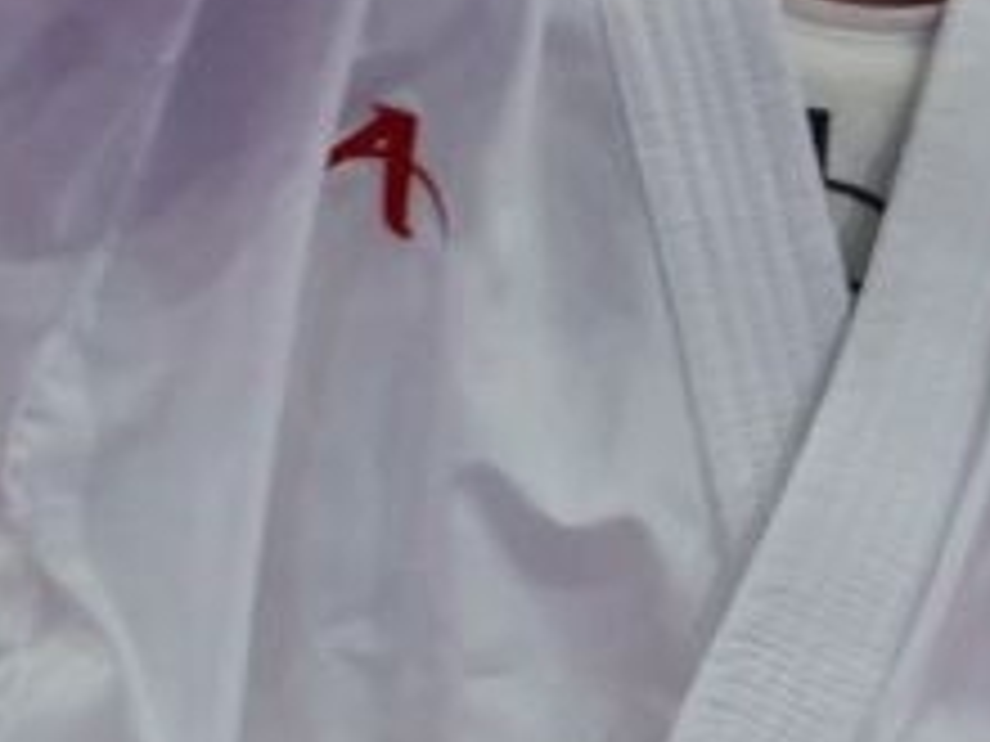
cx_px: 626
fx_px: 66494
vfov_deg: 0.6
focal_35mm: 2325
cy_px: 684
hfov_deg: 0.9
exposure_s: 1/1000
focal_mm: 197
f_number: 2.8
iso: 1600
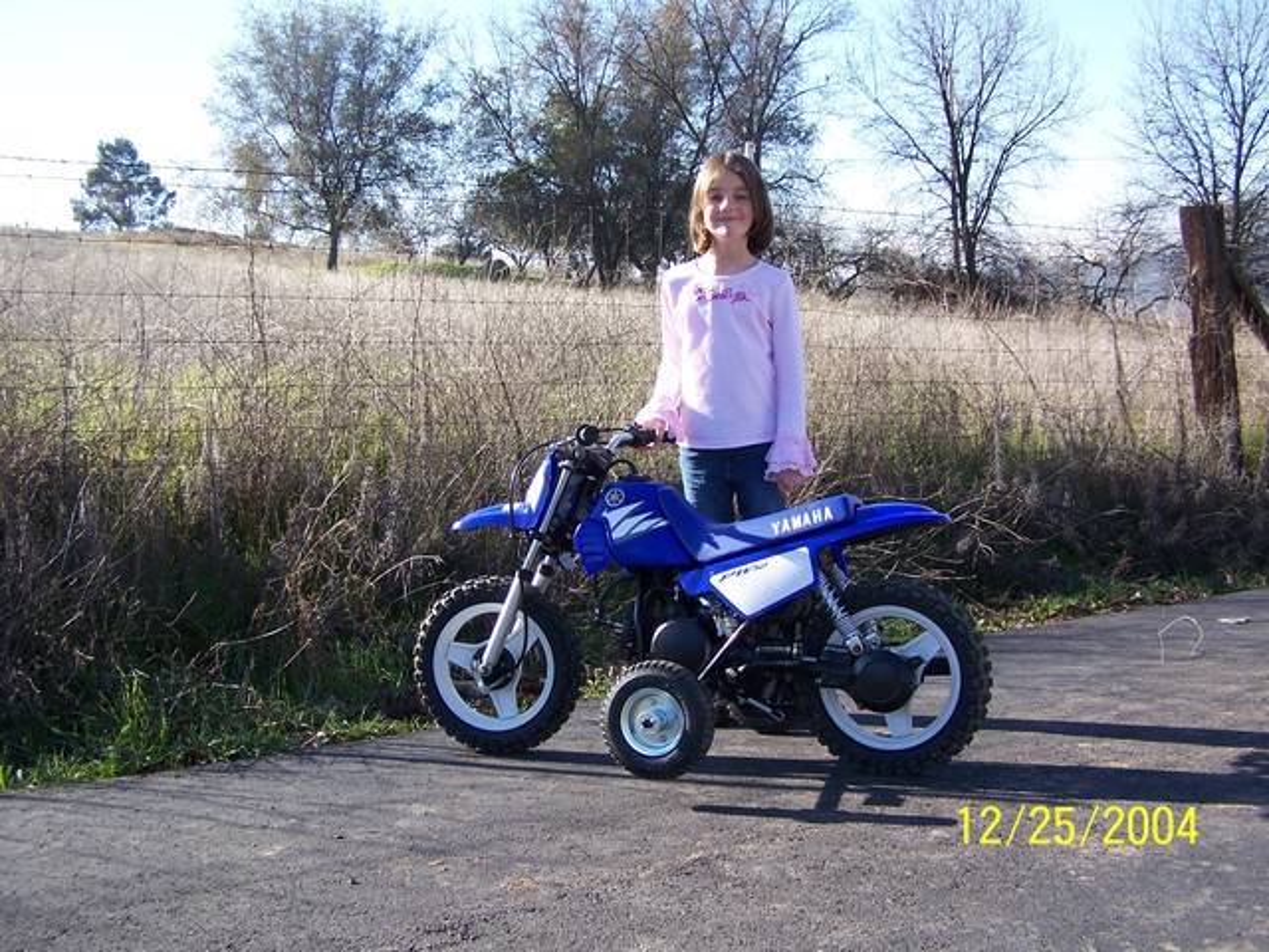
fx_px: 1393
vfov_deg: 37.7
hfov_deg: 49.0
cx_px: 634
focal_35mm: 38
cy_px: 476
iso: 80
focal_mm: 6.3
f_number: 2.8
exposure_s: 1/500
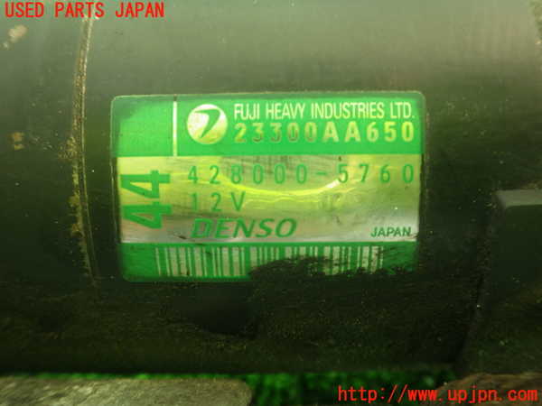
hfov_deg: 58.4
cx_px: 271
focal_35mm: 31
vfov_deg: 45.4
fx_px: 485
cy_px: 203
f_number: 3.1
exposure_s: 1/45
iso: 320
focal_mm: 5.5
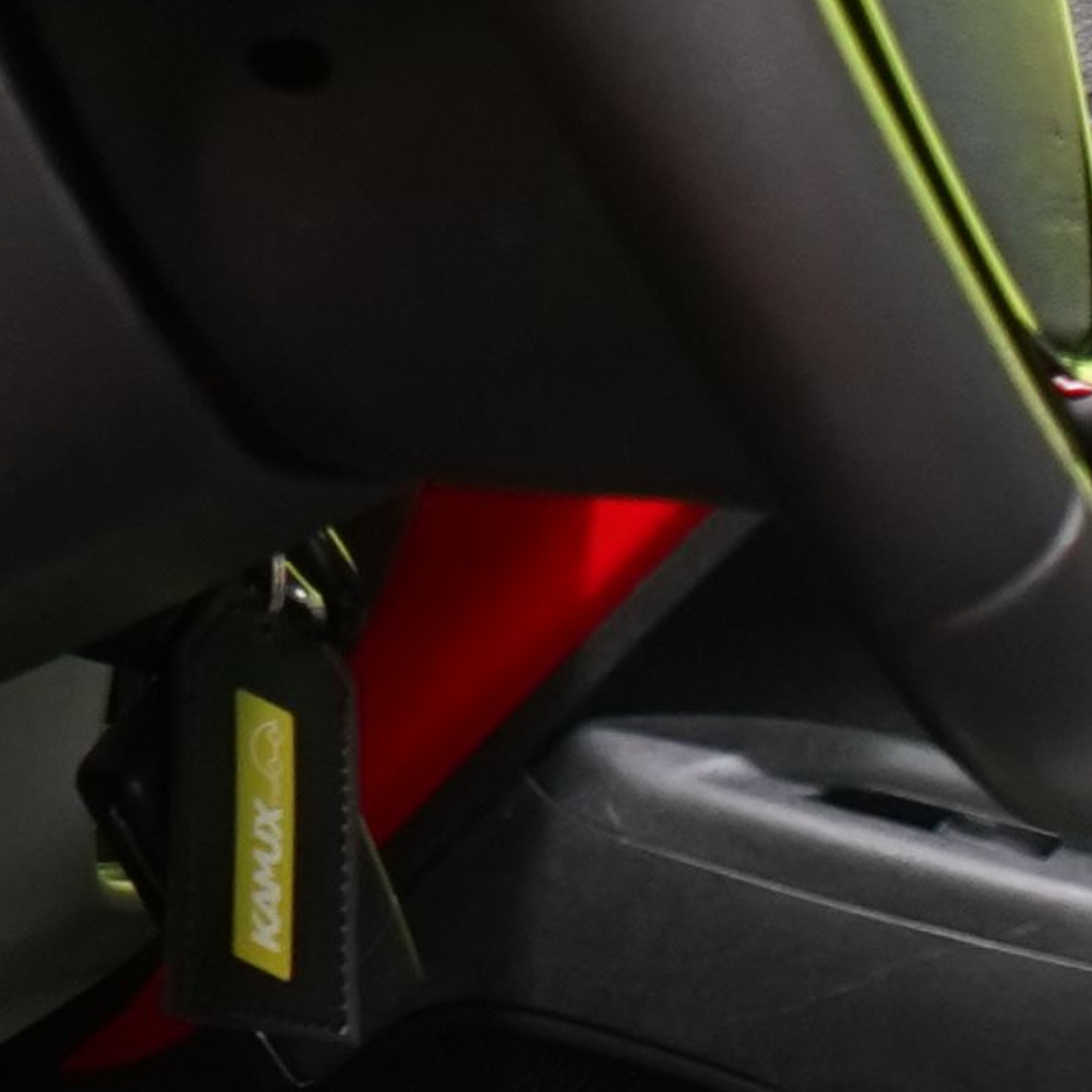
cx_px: 2073
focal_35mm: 237
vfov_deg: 7.3
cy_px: 1374
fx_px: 8459
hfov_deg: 7.2
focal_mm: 31
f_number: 5
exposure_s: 1/20
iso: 1250
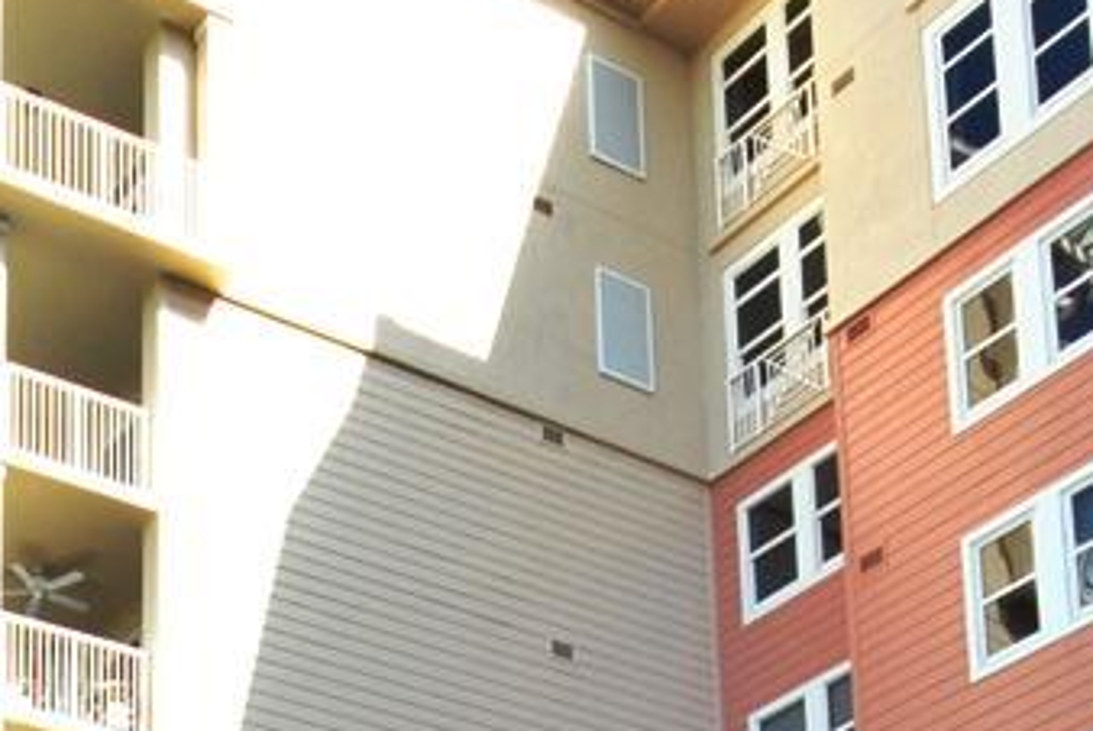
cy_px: 1347
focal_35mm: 71
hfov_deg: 27.8
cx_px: 207
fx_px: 2157
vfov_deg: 16.0
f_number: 7.1
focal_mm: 10
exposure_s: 1/200
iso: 400
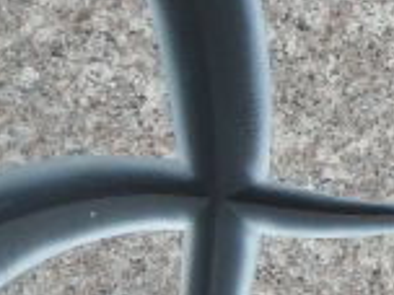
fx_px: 3403
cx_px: 817
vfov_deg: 5.0
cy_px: 362
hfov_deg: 6.4
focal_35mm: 299
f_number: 6.3
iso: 80
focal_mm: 10.5
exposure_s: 1/500
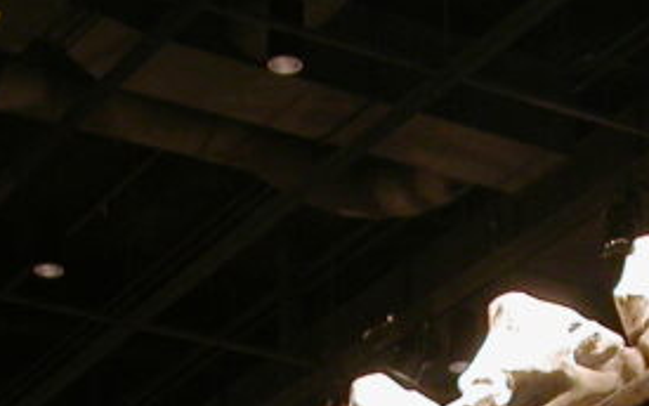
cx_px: 349
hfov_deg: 13.9
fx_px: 2654
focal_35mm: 150
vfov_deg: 8.2
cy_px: 883
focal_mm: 7.85
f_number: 2.6
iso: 100
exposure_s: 1/5.7
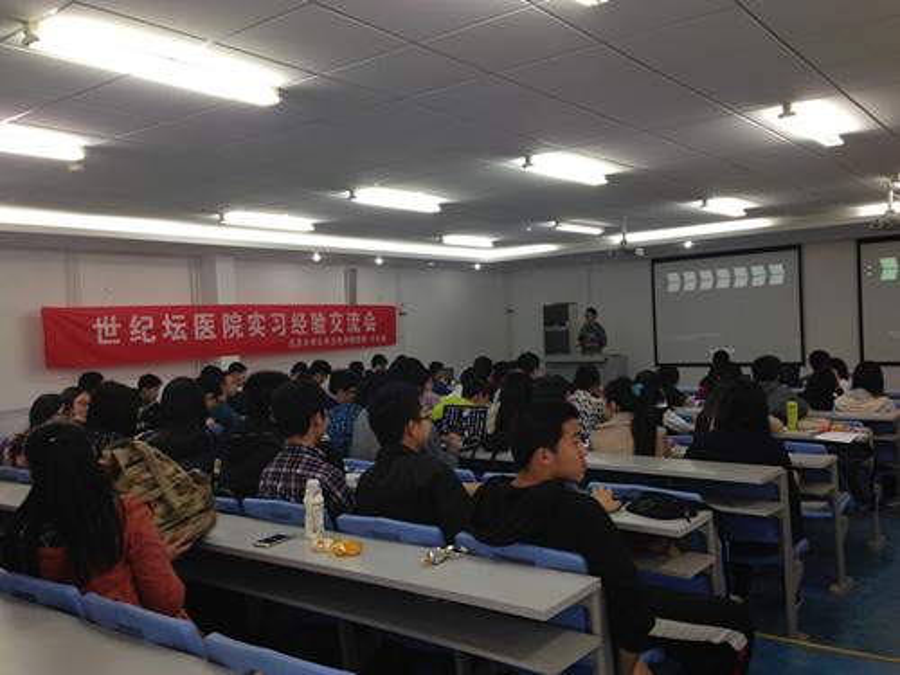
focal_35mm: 33
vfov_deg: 42.9
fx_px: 858
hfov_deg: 55.4
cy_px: 338
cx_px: 450
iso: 50
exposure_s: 1/30
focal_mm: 4.12
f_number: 2.4
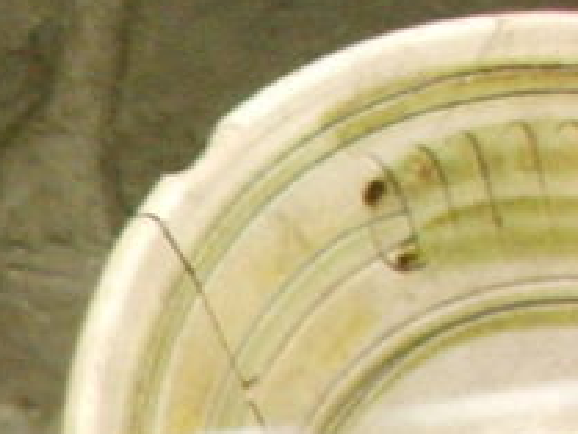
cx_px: -1433
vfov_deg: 4.8
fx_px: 4995
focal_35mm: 299
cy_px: 1200
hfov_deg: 5.9
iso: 152
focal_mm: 6.6
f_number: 3.5
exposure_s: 1/45
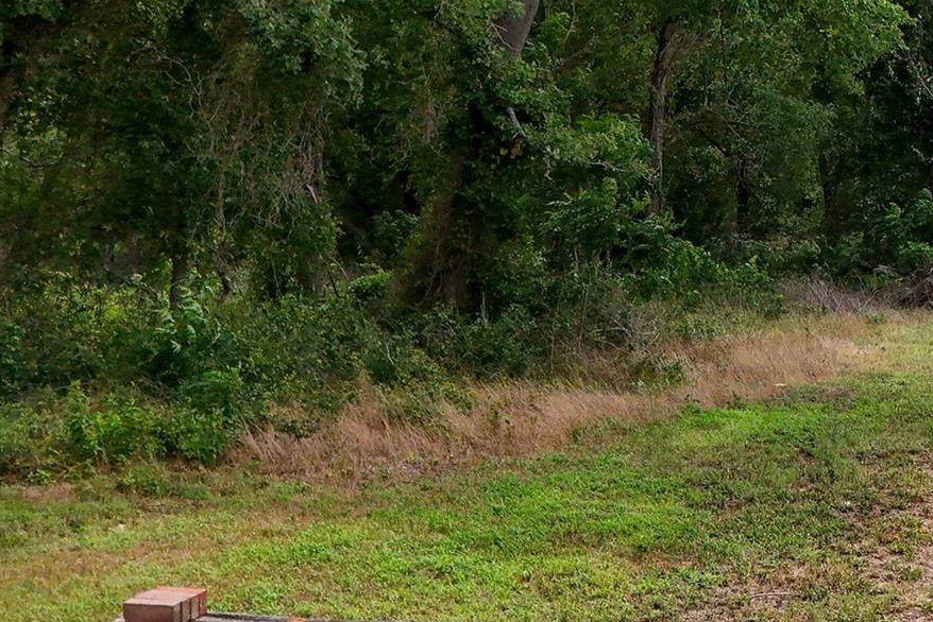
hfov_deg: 39.6
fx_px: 1089
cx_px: 977
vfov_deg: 31.9
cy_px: 286
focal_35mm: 42
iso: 160
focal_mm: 18
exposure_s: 3.2
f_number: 7.1
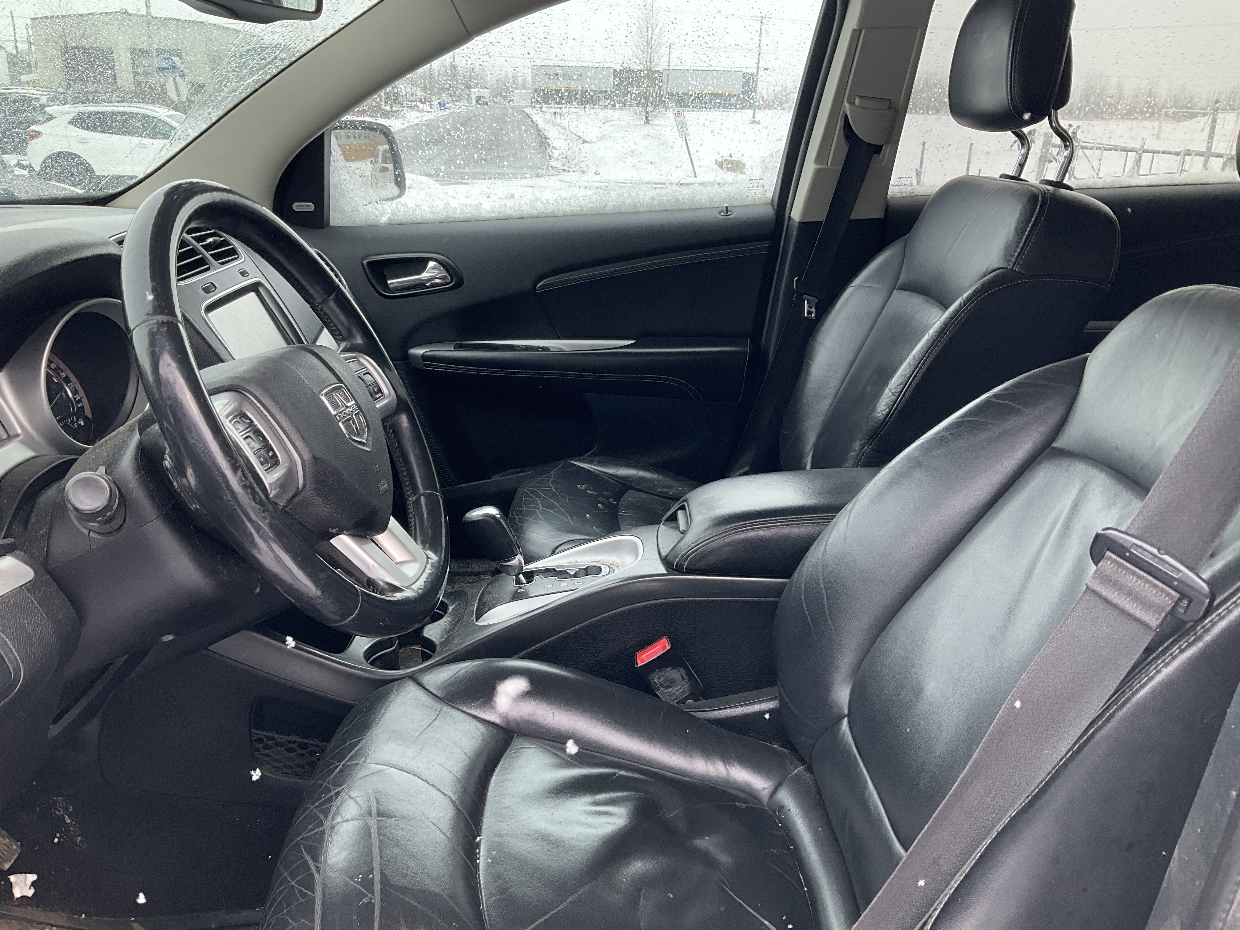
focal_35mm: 29
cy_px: 465
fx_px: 1039
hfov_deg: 61.7
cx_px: 620
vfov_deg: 48.2
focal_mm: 3
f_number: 1.8
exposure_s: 1/266
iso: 25
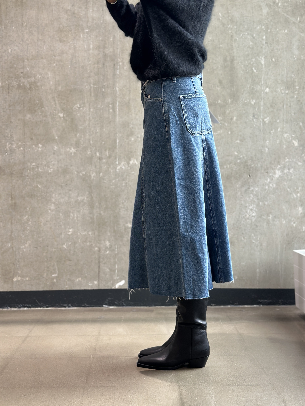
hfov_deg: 30.3
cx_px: 152
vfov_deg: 39.7
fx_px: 564
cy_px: 203
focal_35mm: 48
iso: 100
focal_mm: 6.86
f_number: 1.78
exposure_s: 1/121
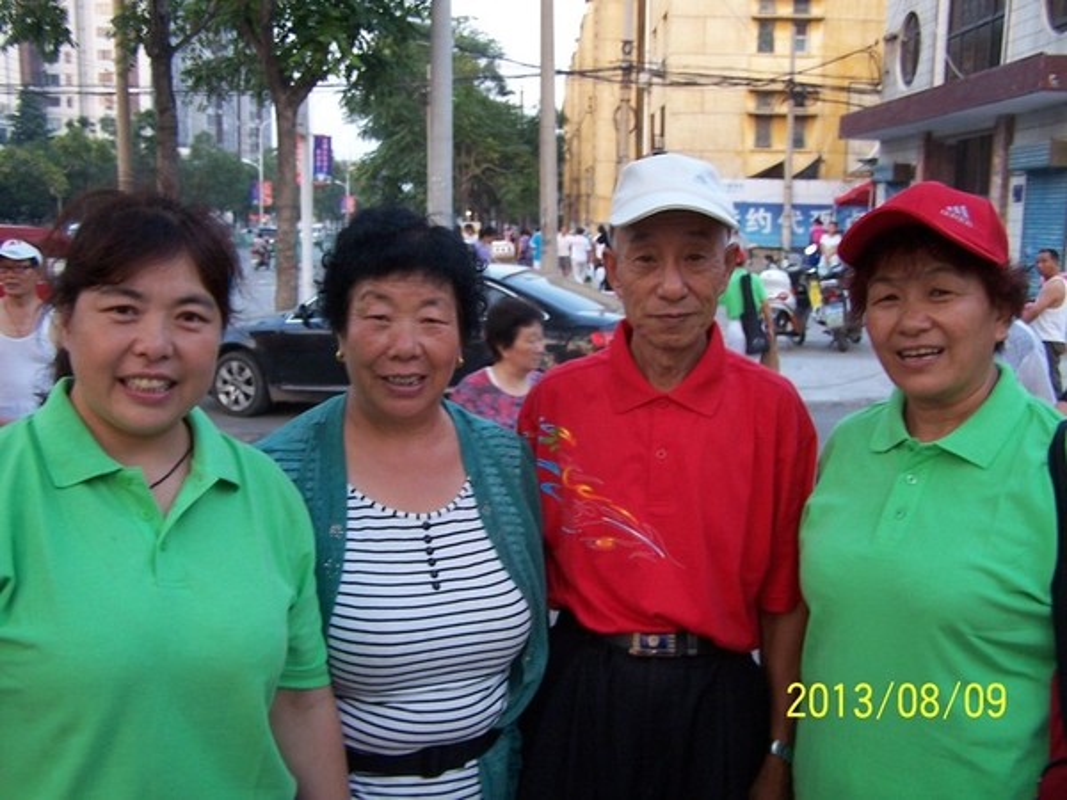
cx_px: 534
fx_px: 1171
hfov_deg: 49.0
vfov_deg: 37.7
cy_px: 400
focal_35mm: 38
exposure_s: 1/30
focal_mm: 6.3
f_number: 2.8
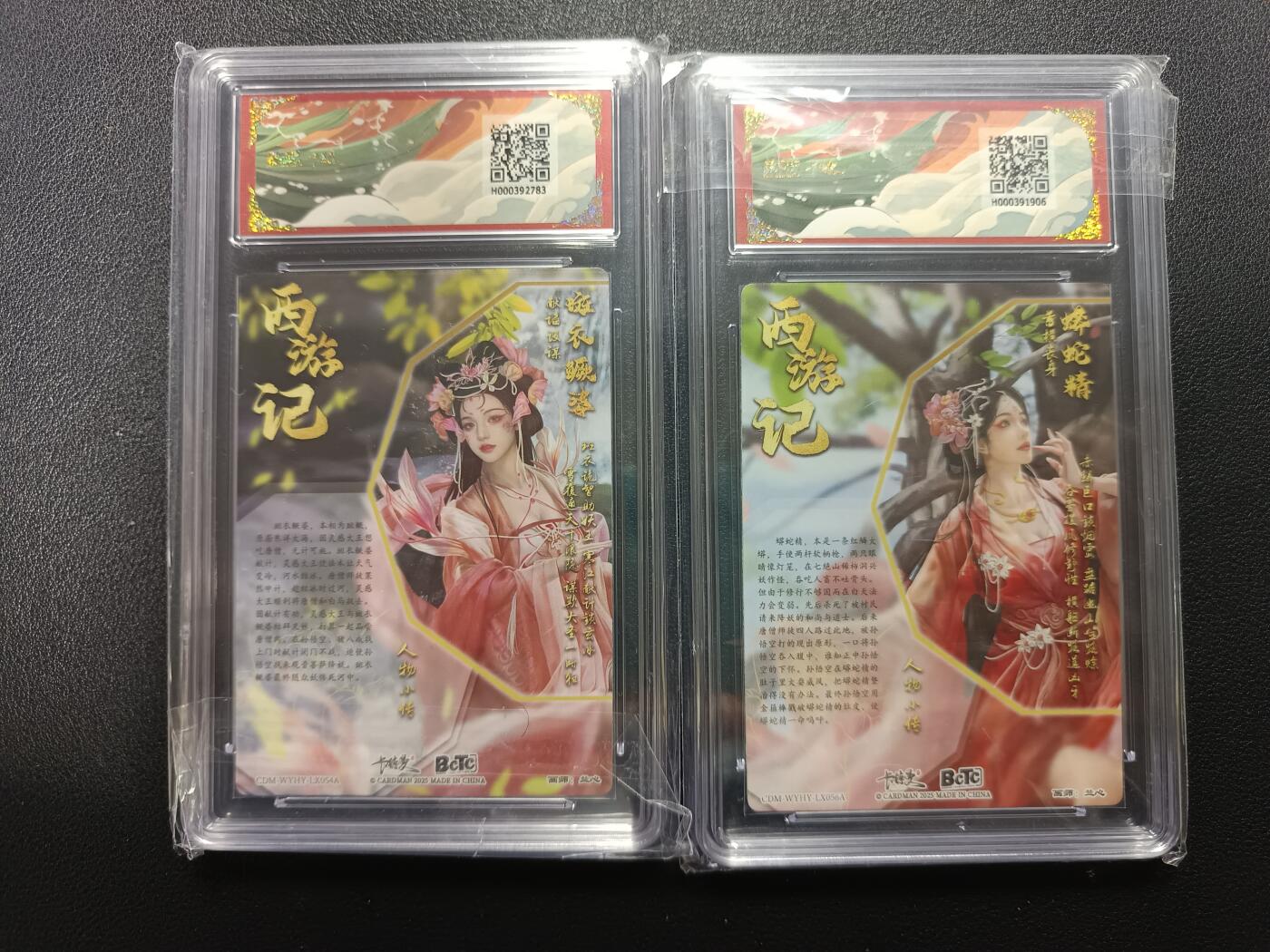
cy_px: 476
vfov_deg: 56.8
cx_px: 635
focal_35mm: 24
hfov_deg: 71.6
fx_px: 881
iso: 942
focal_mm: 5.31
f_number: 1.7
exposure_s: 1/25
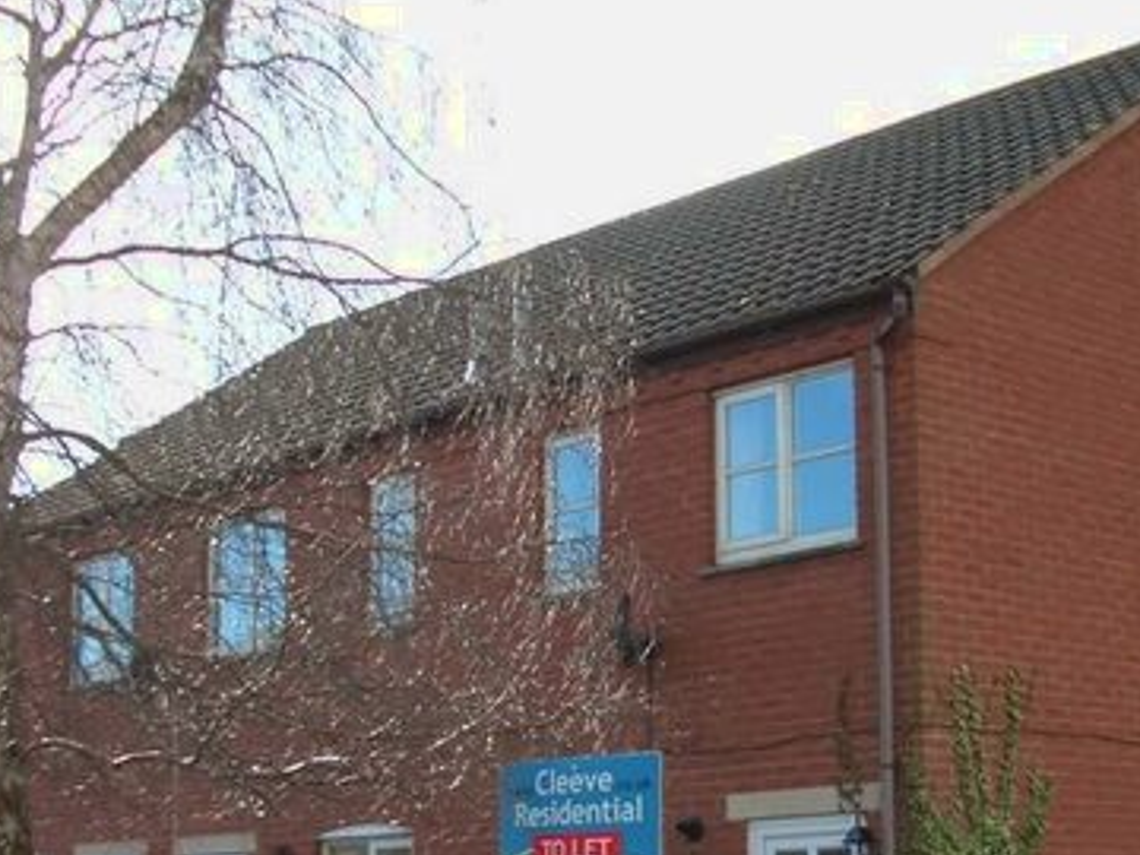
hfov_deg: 28.3
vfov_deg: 21.2
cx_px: 811
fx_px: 2239
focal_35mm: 68
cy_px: 736
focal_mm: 5.8
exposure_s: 1/500
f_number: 2.6
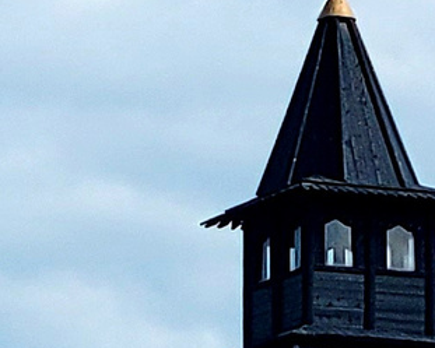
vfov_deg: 6.6
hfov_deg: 8.4
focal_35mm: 225
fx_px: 2898
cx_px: -259
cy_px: 734
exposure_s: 1/1111
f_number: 2
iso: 25
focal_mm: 5.9
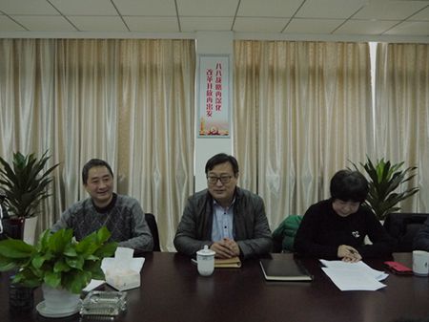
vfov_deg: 49.7
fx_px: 347
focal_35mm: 28
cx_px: 214
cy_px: 161
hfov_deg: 63.5
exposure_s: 1/125
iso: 800
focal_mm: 14
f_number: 3.5
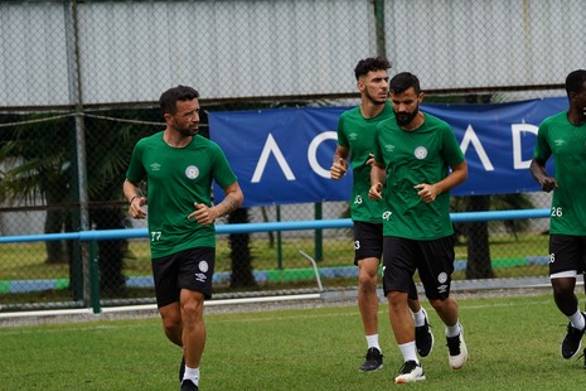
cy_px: 205
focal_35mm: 242
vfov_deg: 5.7
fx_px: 3939
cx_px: 392
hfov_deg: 8.5
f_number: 6.3
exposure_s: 1/800
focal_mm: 168
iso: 250
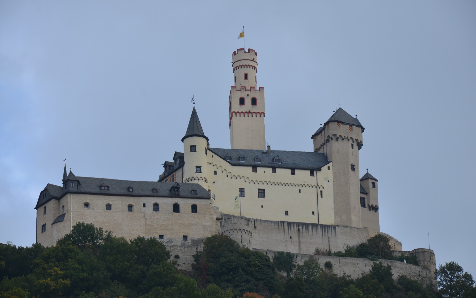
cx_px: 238
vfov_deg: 8.2
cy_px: 154
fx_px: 2082
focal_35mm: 161
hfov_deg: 13.0
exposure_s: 1/250
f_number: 8
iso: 125
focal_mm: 105
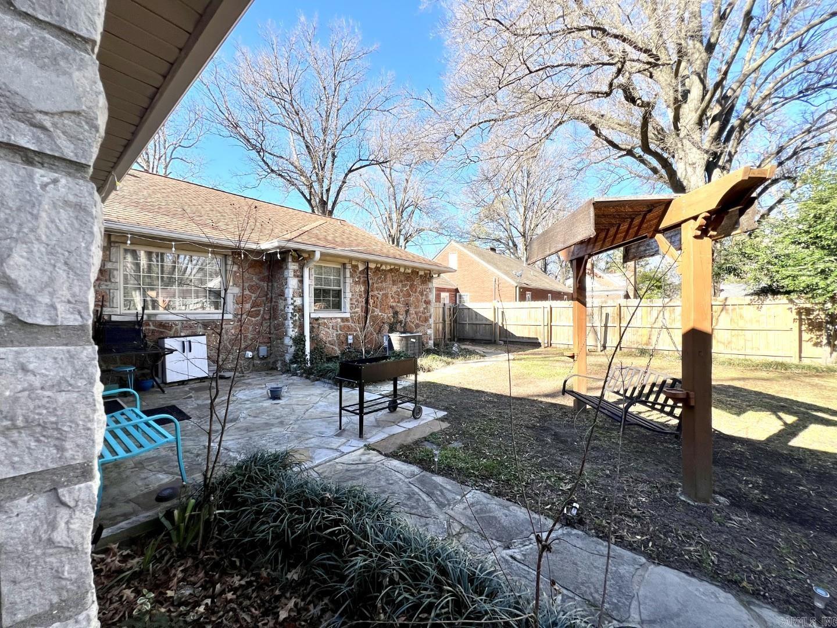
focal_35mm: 13
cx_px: 418
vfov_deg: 89.9
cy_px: 314
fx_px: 314
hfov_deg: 106.2
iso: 32
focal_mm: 1.57
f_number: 1.8
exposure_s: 1/444
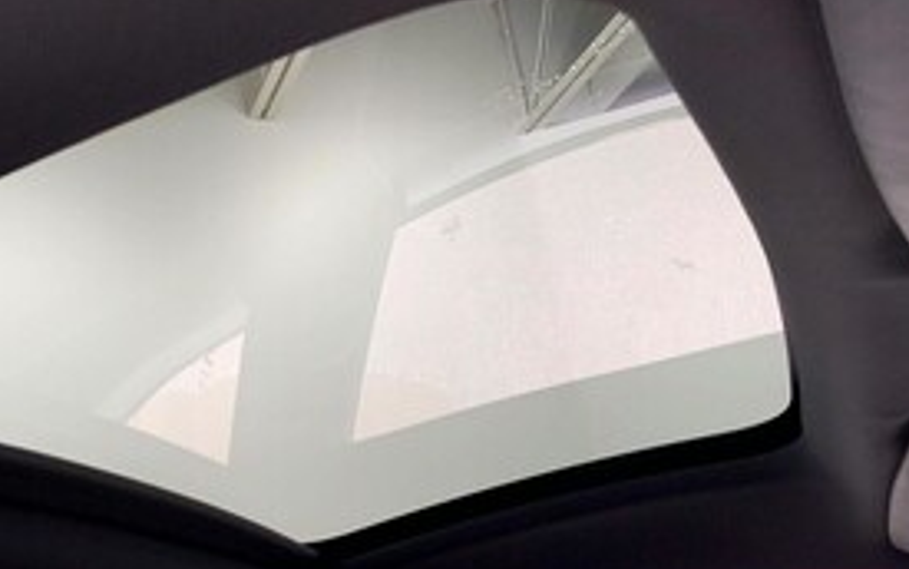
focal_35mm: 47
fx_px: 1165
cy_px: 445
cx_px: 321
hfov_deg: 42.2
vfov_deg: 27.0
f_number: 1.8
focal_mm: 3
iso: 64
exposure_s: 1/121
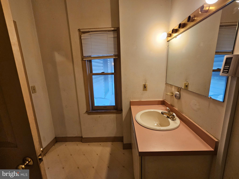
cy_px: 90
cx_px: 120
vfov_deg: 89.9
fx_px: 90
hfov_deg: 106.2
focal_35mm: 13
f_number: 2.2
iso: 250
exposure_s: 1/60
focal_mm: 2.2
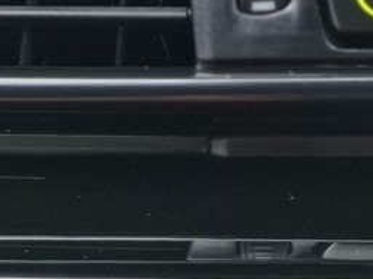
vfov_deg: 9.7
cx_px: 373
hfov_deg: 14.9
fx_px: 1400
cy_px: -453
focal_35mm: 130
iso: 50
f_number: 1.8
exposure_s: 1/103
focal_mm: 5.54
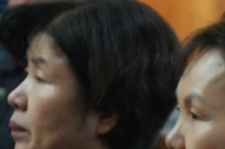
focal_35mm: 701
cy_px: 252
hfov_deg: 2.9
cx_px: 390
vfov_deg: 2.0
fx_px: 4377
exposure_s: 1/80
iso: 6400
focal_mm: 117
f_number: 6.3
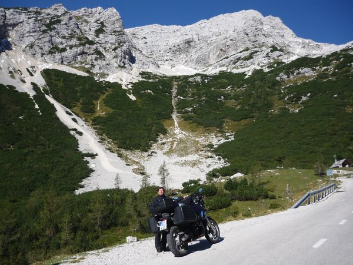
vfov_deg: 42.9
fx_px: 337
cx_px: 176
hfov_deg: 55.4
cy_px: 132
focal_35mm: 33
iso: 100
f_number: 8
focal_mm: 5.5
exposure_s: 1/200
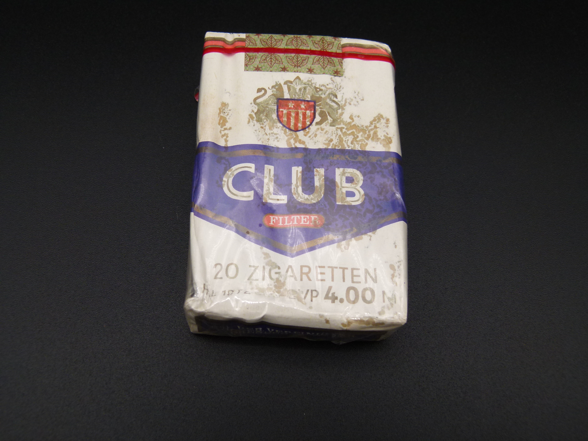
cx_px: 294
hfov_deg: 51.4
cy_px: 220
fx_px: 612
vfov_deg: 39.7
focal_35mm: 36
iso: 100
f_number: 3.1
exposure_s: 1/125
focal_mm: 6.5
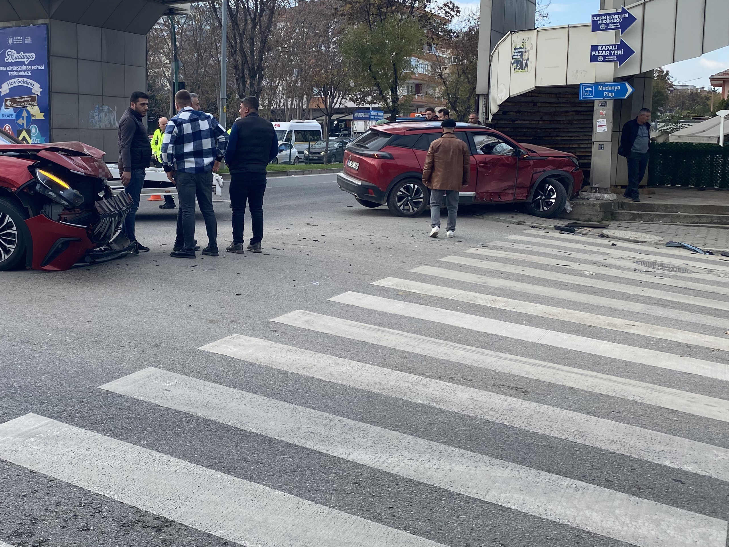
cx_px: 235
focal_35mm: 41
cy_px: 244
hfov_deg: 45.0
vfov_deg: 35.1
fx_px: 863
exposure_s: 1/827
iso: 32
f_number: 1.8
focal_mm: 4.25
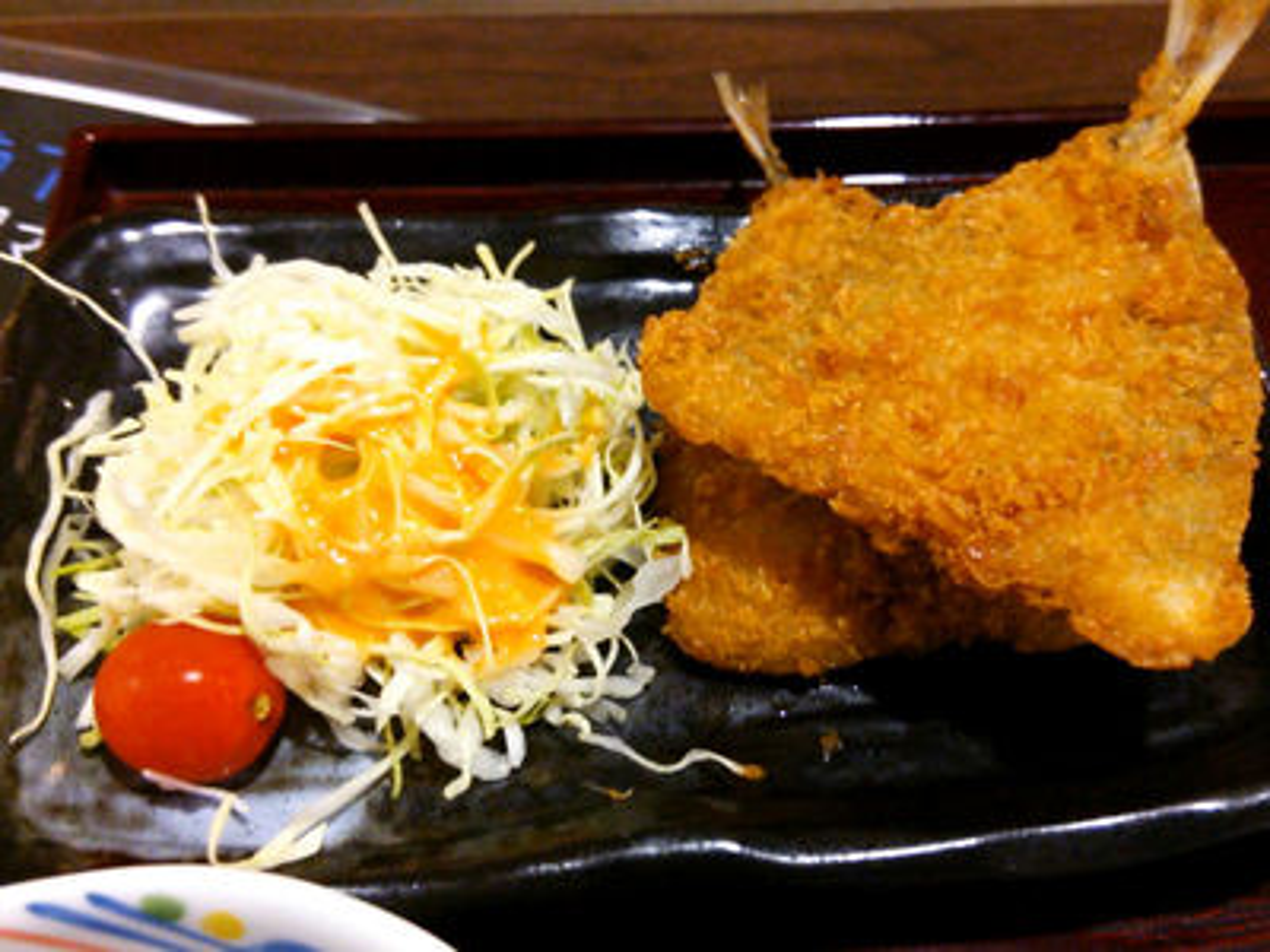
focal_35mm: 30
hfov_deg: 60.0
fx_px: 1101
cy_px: 476
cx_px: 635
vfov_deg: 46.8
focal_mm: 4.06
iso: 320
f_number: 1.94
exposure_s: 1/16
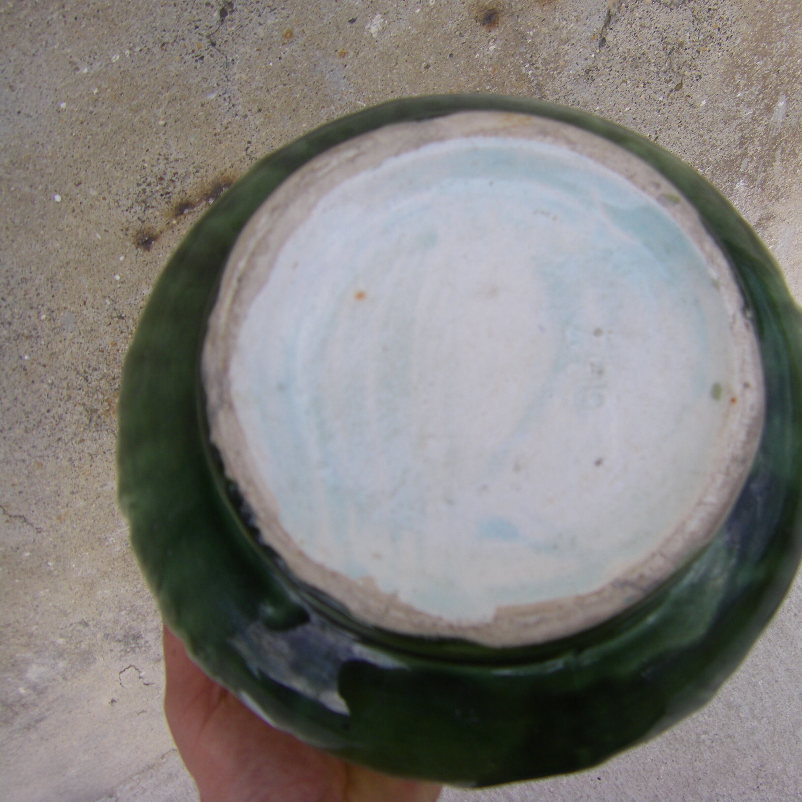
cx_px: 533
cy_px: 400
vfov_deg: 37.6
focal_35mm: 45
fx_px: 1180
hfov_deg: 37.2
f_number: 3.5
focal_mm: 6.3
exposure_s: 1/125
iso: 64
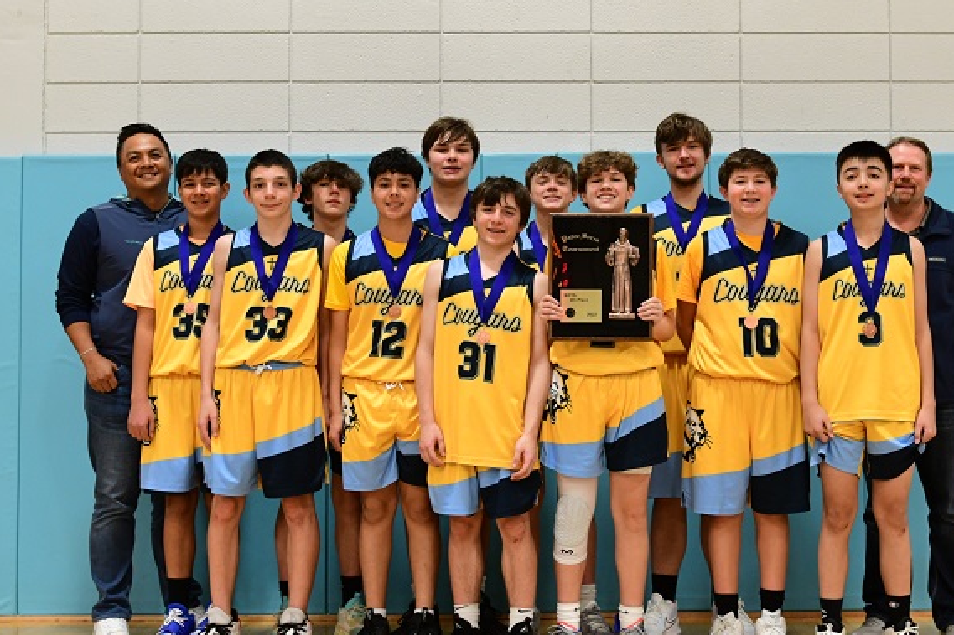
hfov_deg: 33.8
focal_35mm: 59
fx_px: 1563
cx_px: 573
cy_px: 311
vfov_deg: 23.0
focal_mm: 28
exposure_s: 1/100
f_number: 3.5
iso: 1600
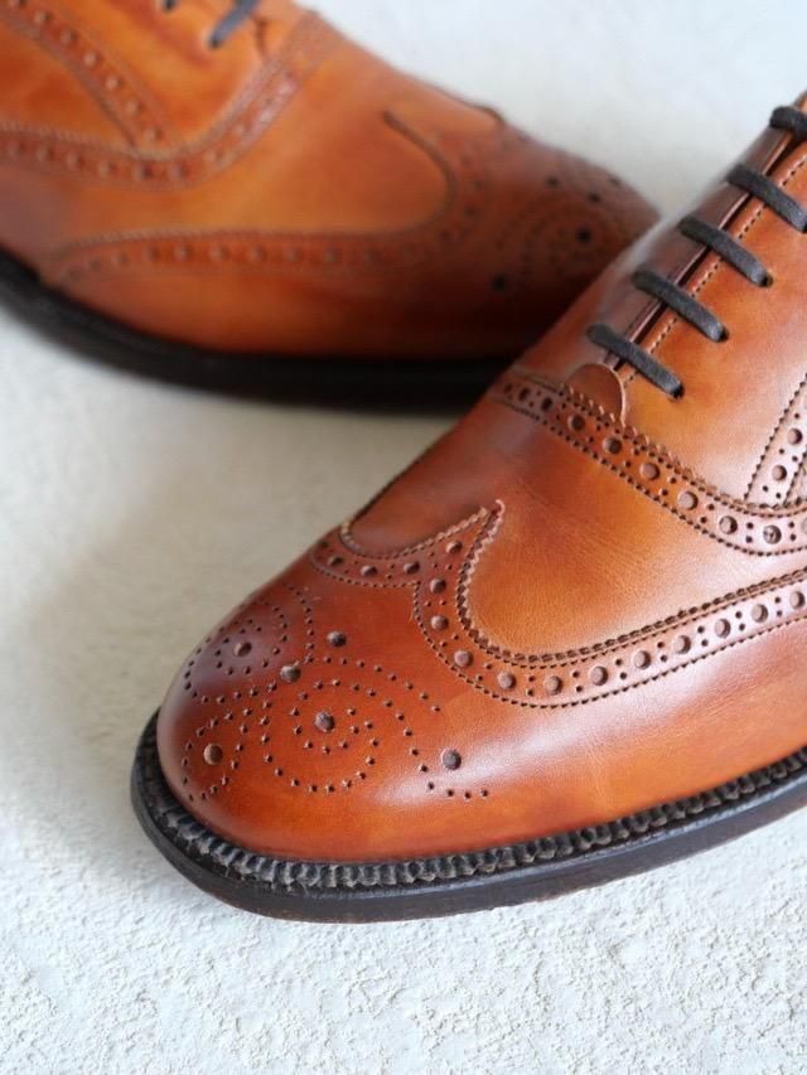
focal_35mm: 72
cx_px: 404
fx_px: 2237
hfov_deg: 20.4
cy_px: 538
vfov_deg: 27.0
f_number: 3.9
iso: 2000
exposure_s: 1/80
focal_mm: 36
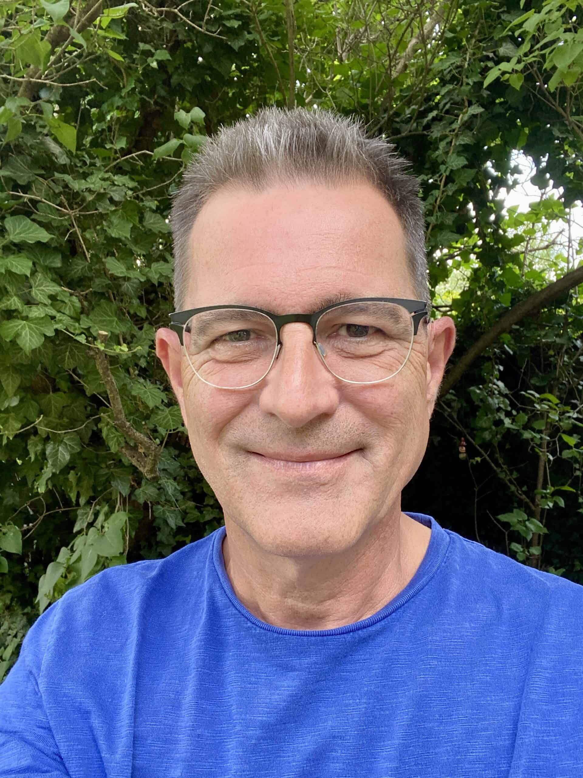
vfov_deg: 60.0
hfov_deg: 46.8
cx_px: 292
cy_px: 389
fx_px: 674
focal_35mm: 30
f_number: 2.2
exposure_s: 1/122
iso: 64
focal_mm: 2.71
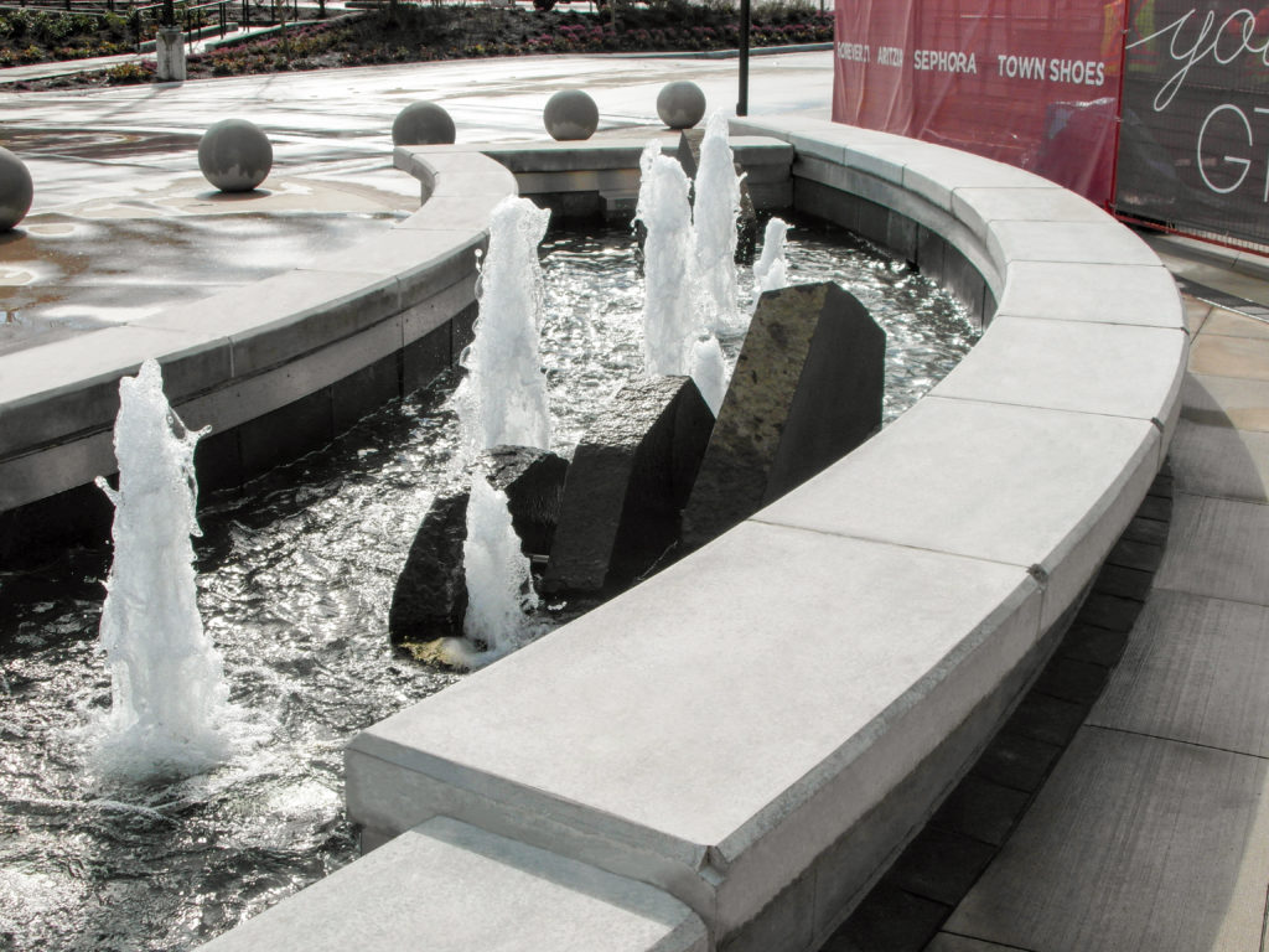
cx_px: 634
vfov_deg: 28.0
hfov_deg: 36.8
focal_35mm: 52
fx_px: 1906
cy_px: 476
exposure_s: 1/1000
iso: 100
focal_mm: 9.2
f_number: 4.2
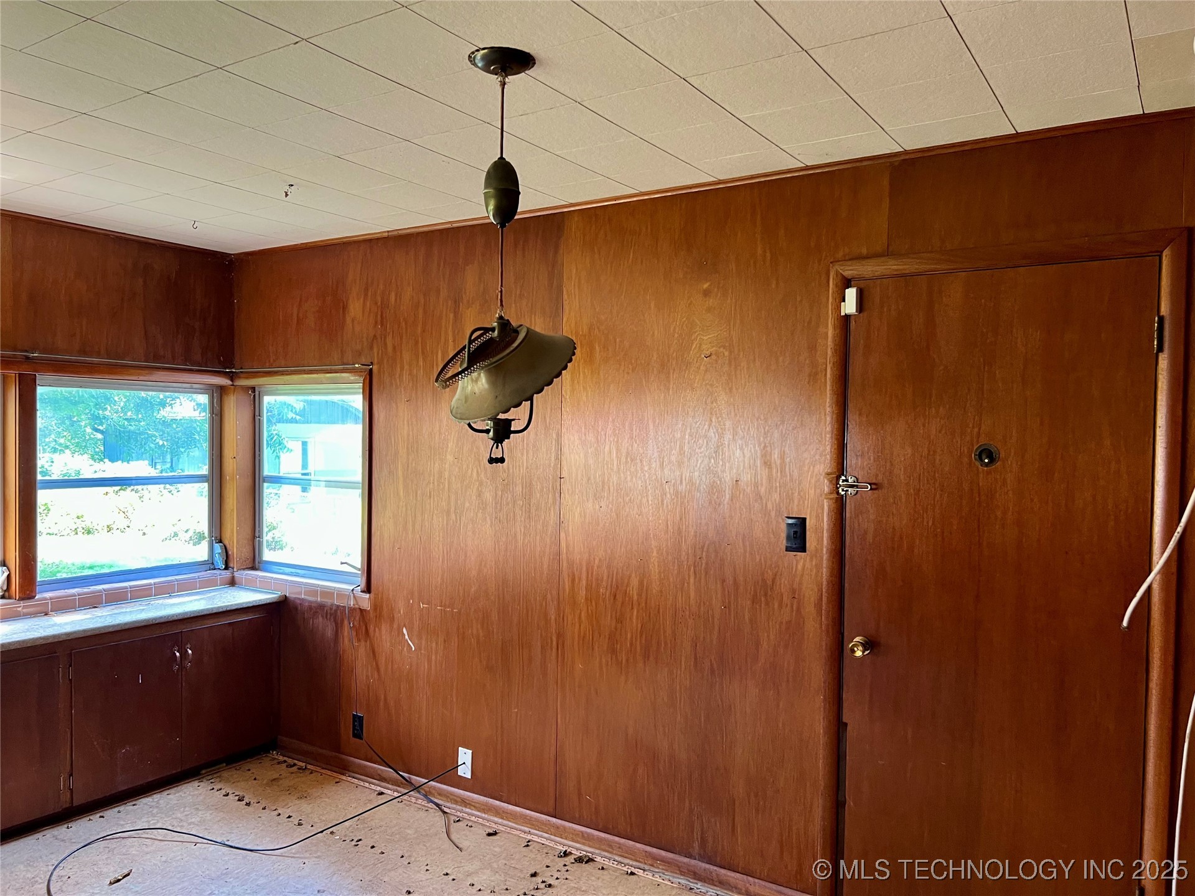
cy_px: 448
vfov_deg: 53.1
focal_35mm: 26
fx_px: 898
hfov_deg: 67.3
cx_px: 598
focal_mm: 5.7
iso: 125
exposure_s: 1/93
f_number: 1.5
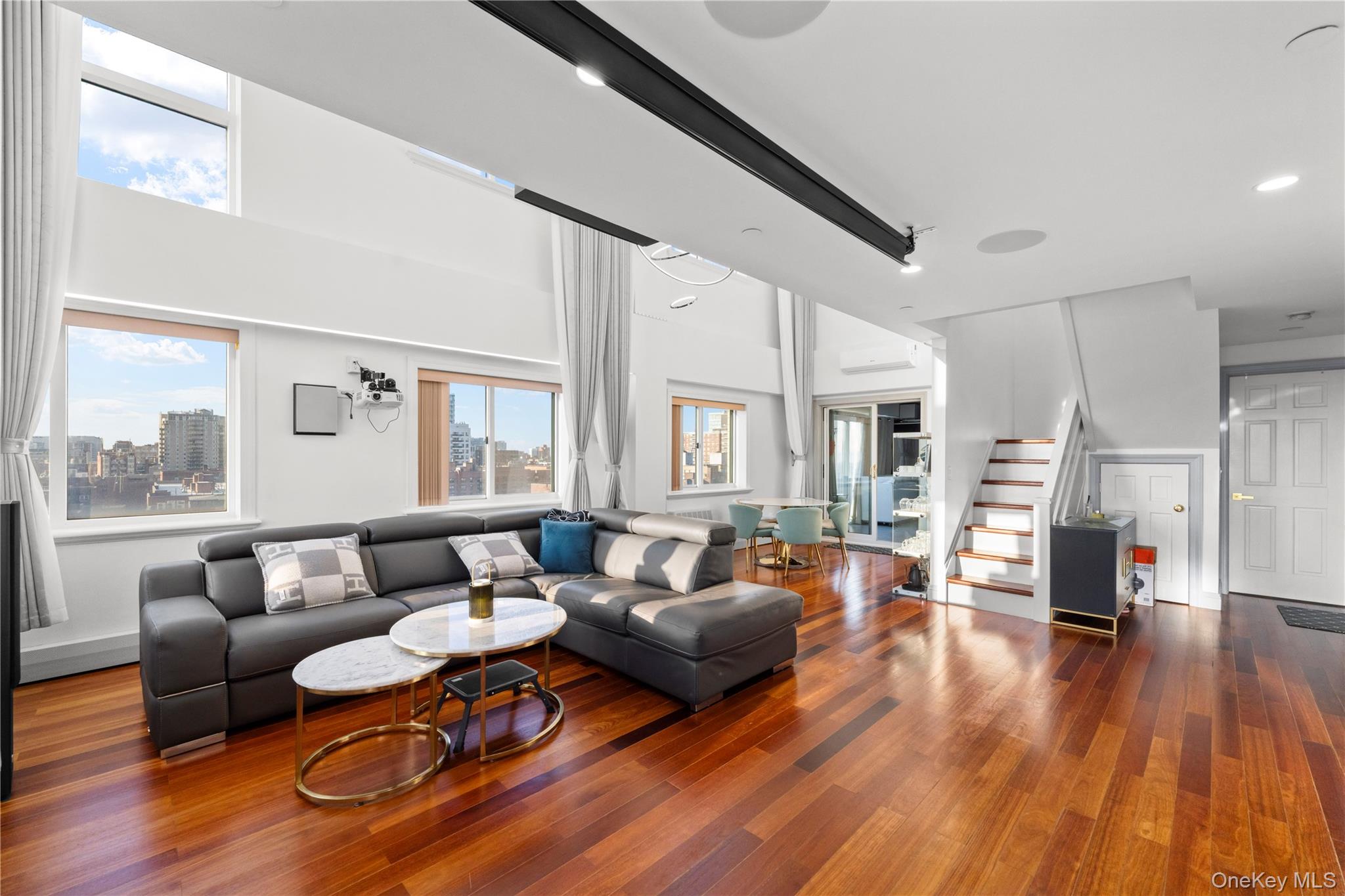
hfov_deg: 104.3
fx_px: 523
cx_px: 672
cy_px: 448
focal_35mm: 14
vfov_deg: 81.2
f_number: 9
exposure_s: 1/160
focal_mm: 14
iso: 800
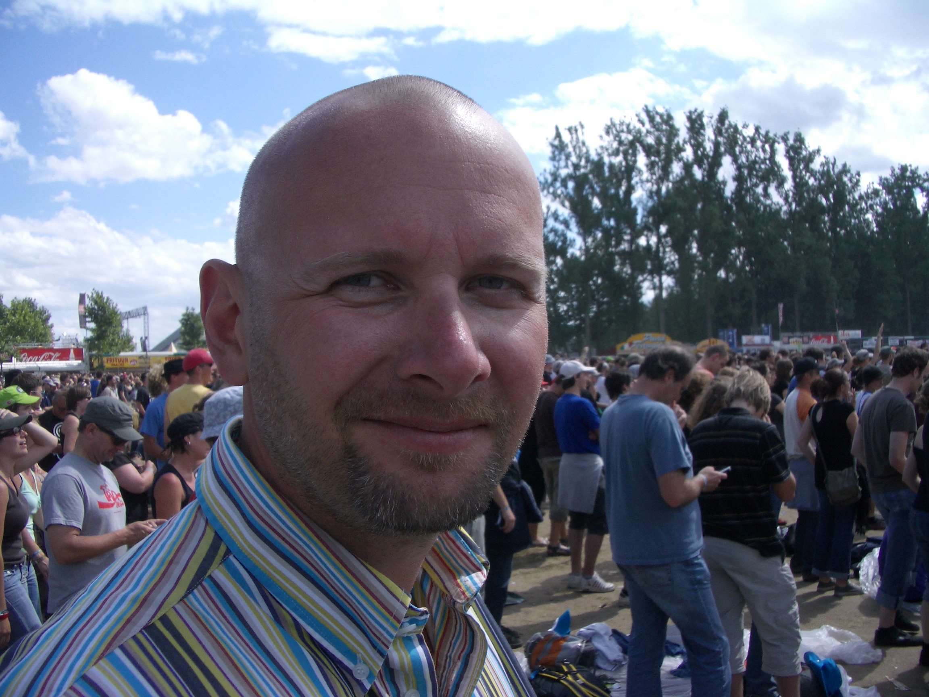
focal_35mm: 35
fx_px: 939
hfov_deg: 52.6
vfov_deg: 40.7
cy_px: 348
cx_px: 464
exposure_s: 1/500
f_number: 4.3
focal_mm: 5.8
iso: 50
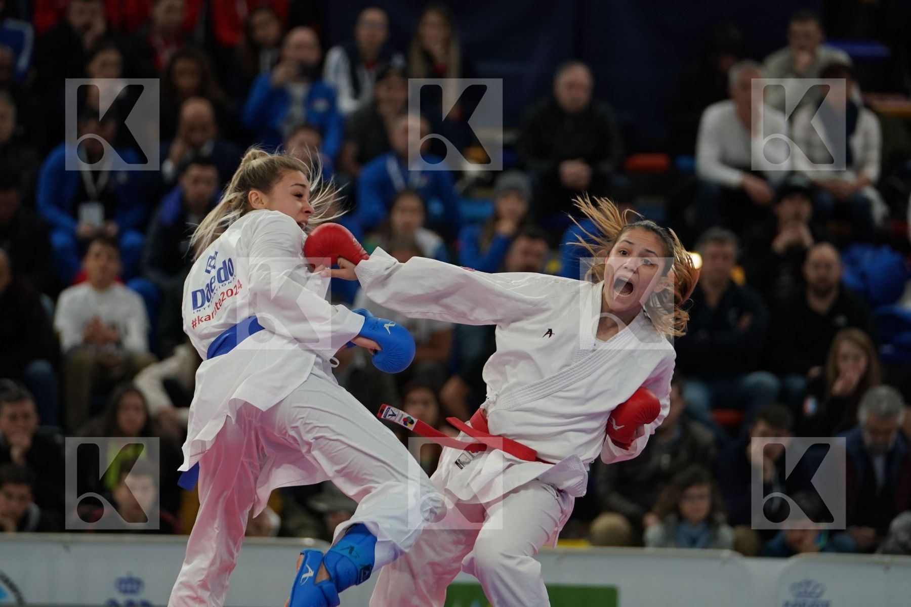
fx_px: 6098
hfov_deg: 8.5
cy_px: 304
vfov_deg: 5.7
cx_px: 456
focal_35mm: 241
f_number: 2.8
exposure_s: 1/1000
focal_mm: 161
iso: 1250
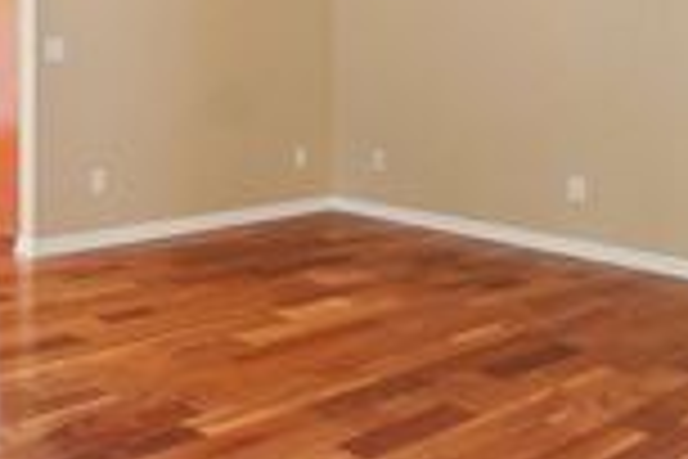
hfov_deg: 34.7
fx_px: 936
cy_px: 25
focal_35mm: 49
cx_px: -72
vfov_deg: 26.4
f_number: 8
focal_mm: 10
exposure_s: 1/10
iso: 400
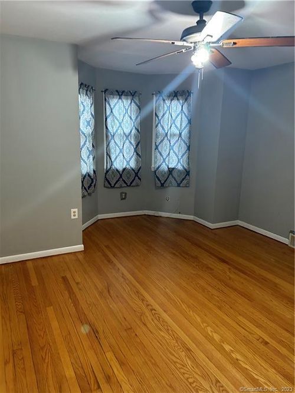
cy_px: 196
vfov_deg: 67.3
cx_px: 148
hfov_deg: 53.0
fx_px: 296
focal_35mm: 26
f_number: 1.5
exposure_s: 1/60
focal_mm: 5.7
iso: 200
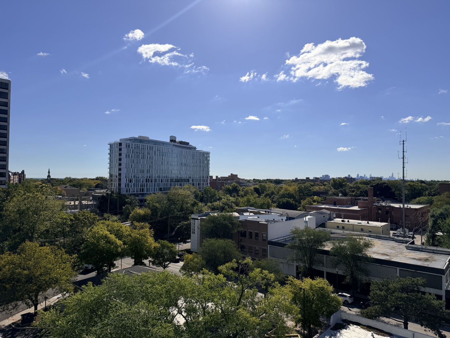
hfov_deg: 71.6
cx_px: 225
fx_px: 312
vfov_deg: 56.8
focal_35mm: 24
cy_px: 169
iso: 80
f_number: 1.78
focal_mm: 6.76
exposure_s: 1/11905
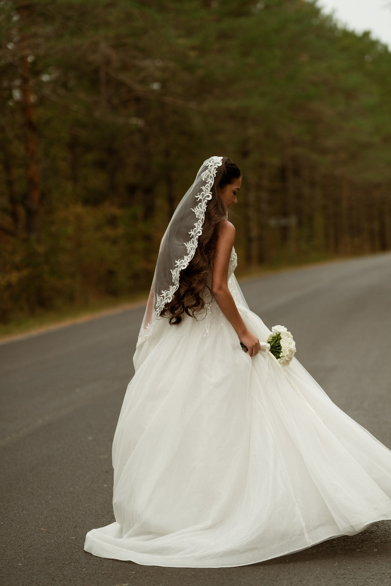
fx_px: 1792
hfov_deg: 12.5
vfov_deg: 18.6
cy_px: 293
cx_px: 196
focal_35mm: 110
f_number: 3.2
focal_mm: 110
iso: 640
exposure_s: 1/2000
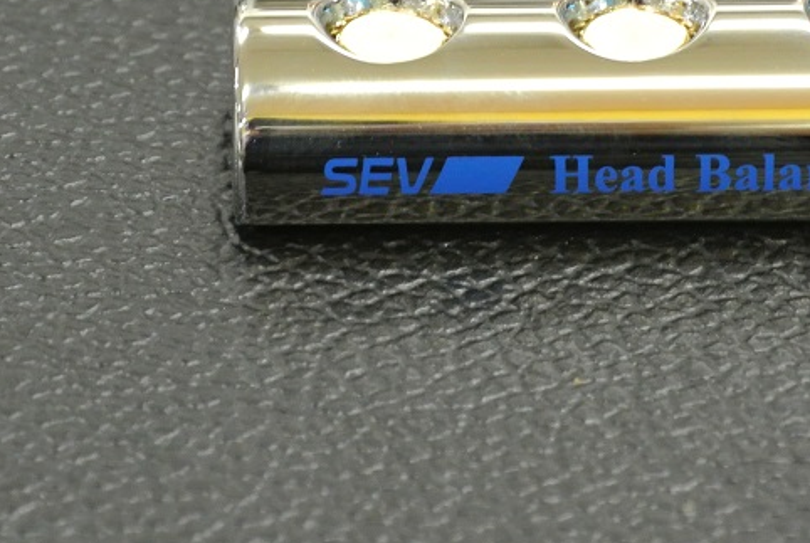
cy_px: 91
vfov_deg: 1.9
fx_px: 16134
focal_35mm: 716
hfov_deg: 2.9
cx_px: 593
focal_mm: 110
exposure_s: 1/40
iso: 800
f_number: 5.6
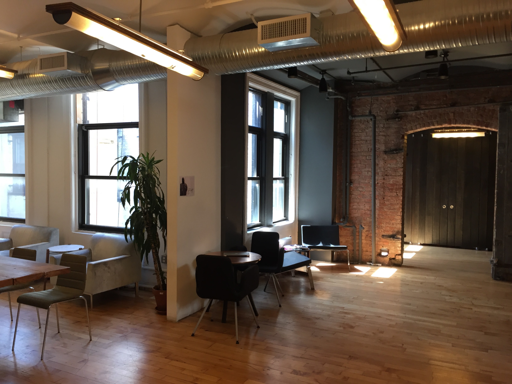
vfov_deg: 48.2
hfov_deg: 61.7
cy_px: 192
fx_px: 429
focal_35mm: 29
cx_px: 256
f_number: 2.2
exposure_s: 1/30
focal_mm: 4.15
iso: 32
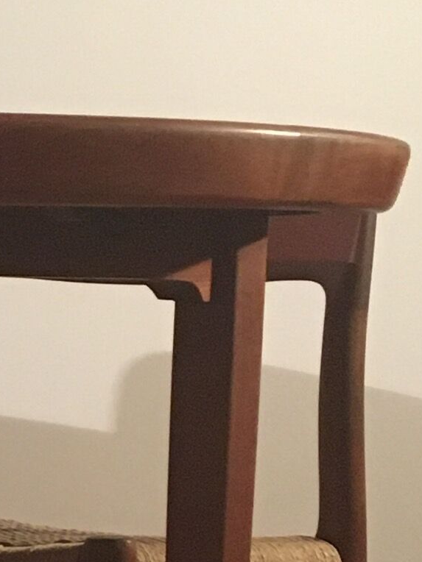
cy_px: 540
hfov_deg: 8.8
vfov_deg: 12.8
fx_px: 2487
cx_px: -588
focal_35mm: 153
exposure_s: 1/33
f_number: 2.2
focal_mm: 4.15
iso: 250
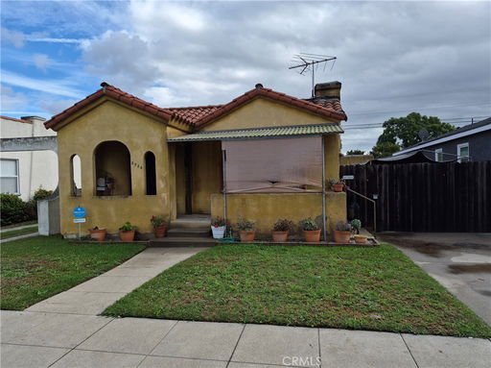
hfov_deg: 74.0
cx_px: 246
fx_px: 326
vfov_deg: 58.8
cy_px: 184
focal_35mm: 23
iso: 80
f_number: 1.8
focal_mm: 5.4
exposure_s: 1/5000
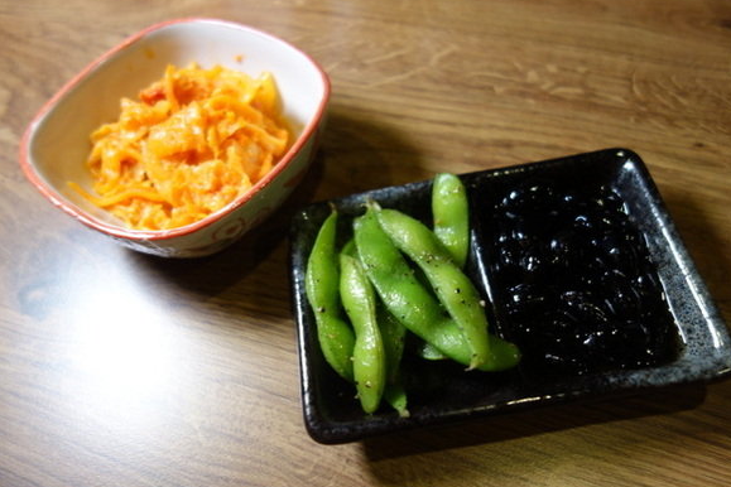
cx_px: 377
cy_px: 244
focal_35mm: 29
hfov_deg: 63.6
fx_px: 589
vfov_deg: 45.0
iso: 250
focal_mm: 10.4
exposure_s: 1/30
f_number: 1.8
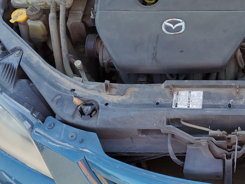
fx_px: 389
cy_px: 22
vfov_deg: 25.8
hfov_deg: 32.9
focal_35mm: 55
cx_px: 226
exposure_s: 1/357
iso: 50
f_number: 1.5
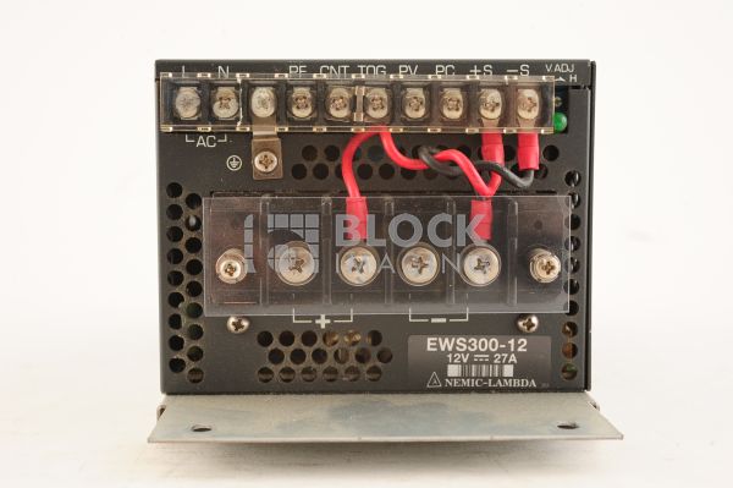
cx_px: 366
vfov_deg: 26.9
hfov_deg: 39.6
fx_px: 1017
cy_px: 244
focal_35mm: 50
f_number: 10
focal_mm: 50
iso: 1600
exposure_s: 1/125
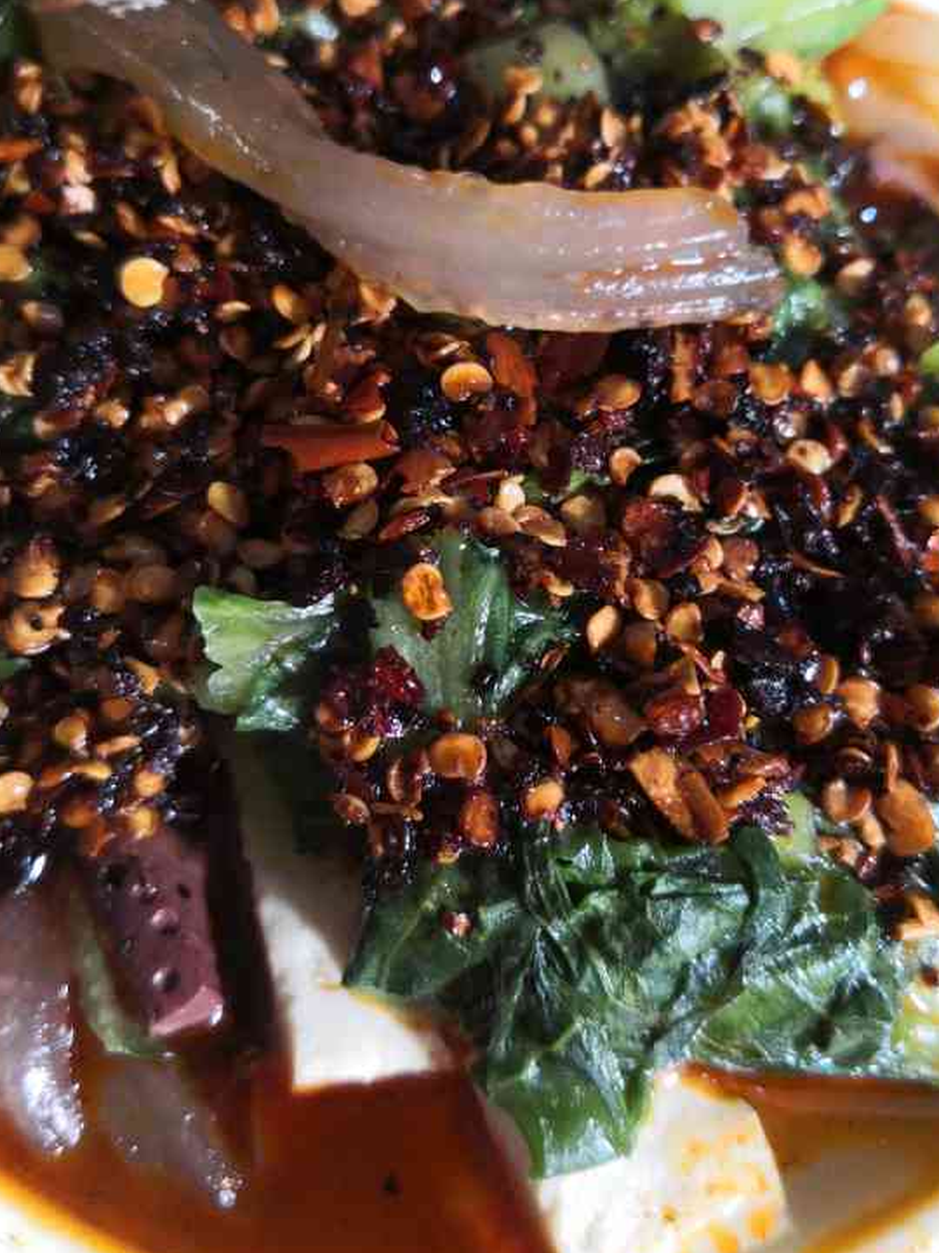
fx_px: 1266
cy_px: 526
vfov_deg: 52.4
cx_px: 511
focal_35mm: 35
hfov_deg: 40.7
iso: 80
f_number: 1.6
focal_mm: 3.95
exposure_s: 1/50
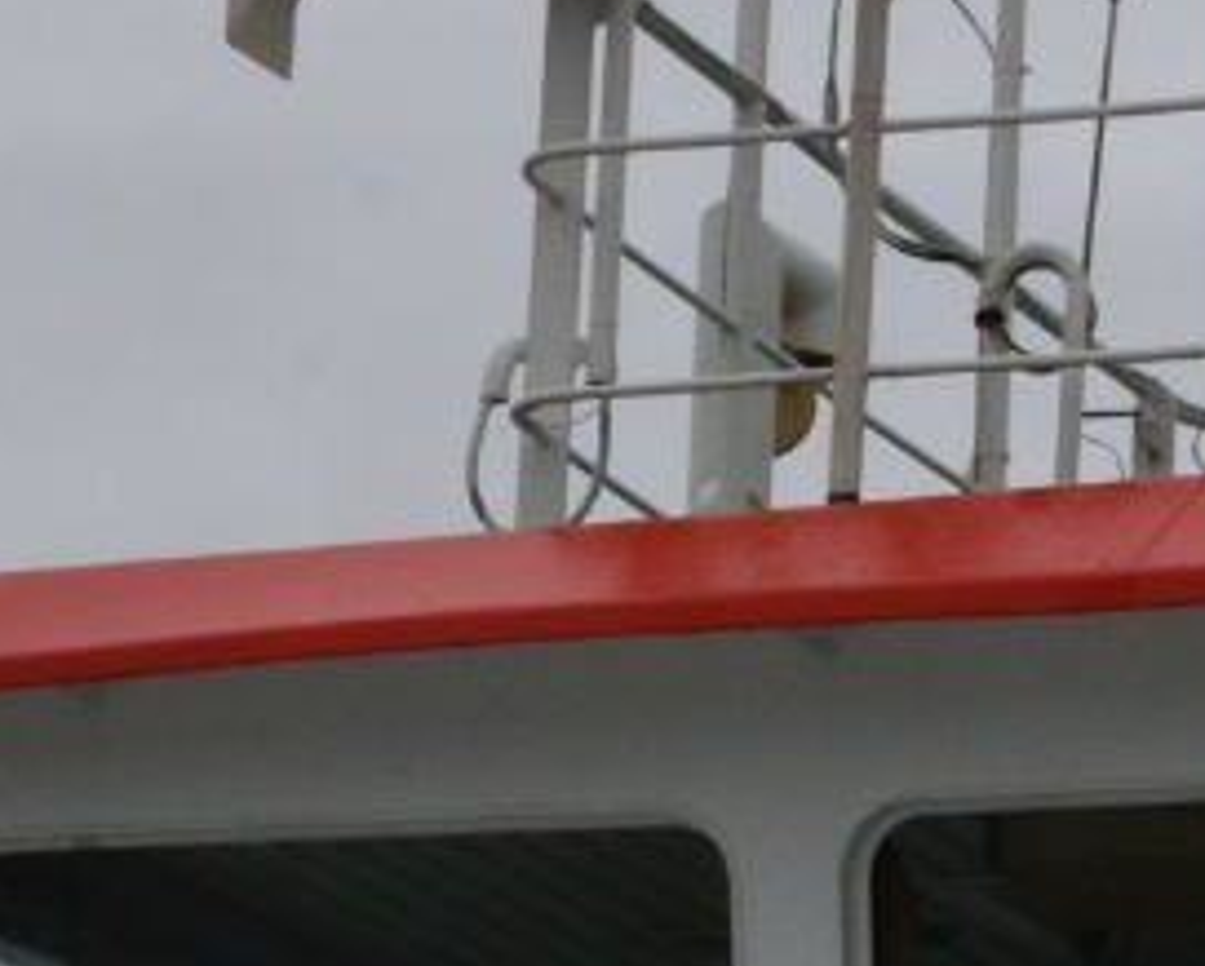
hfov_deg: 8.6
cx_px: 1400
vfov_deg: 6.9
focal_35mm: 223
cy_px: 760
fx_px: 7950
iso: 400
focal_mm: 27
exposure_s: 1/60
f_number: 20
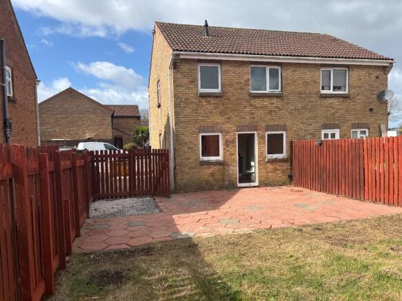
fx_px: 302
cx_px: 201
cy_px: 150
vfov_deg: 53.0
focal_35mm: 26
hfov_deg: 67.3
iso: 50
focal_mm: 5.96
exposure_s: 1/2451
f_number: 1.6
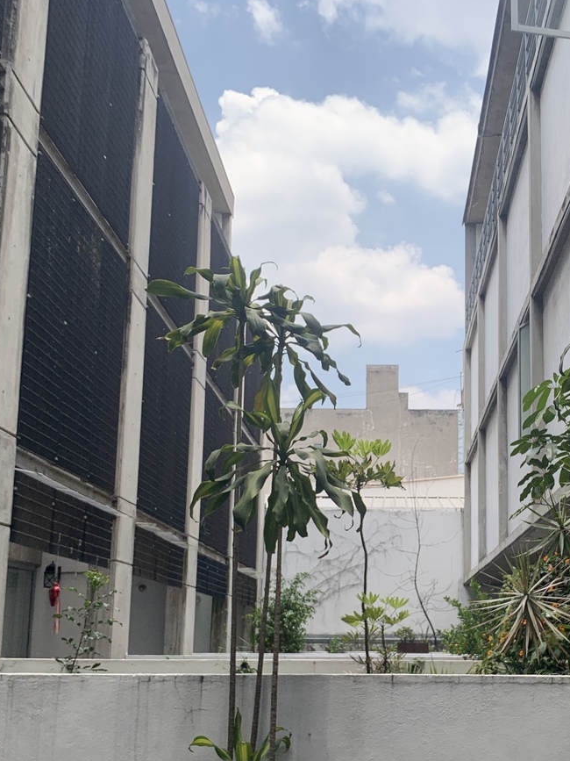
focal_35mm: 48
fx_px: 1054
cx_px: 422
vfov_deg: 39.4
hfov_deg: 29.8
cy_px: 467
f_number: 1.8
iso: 25
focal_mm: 4.25
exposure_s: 1/1111
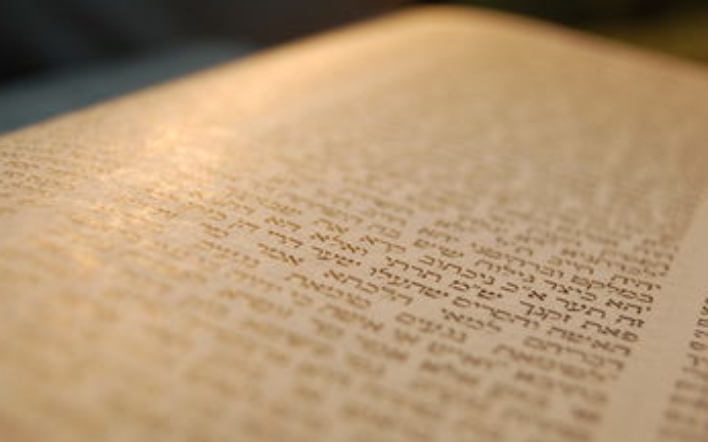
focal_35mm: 67
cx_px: 383
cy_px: 247
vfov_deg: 19.4
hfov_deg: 30.6
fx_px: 1292
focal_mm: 38
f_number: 4.8
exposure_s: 1/50
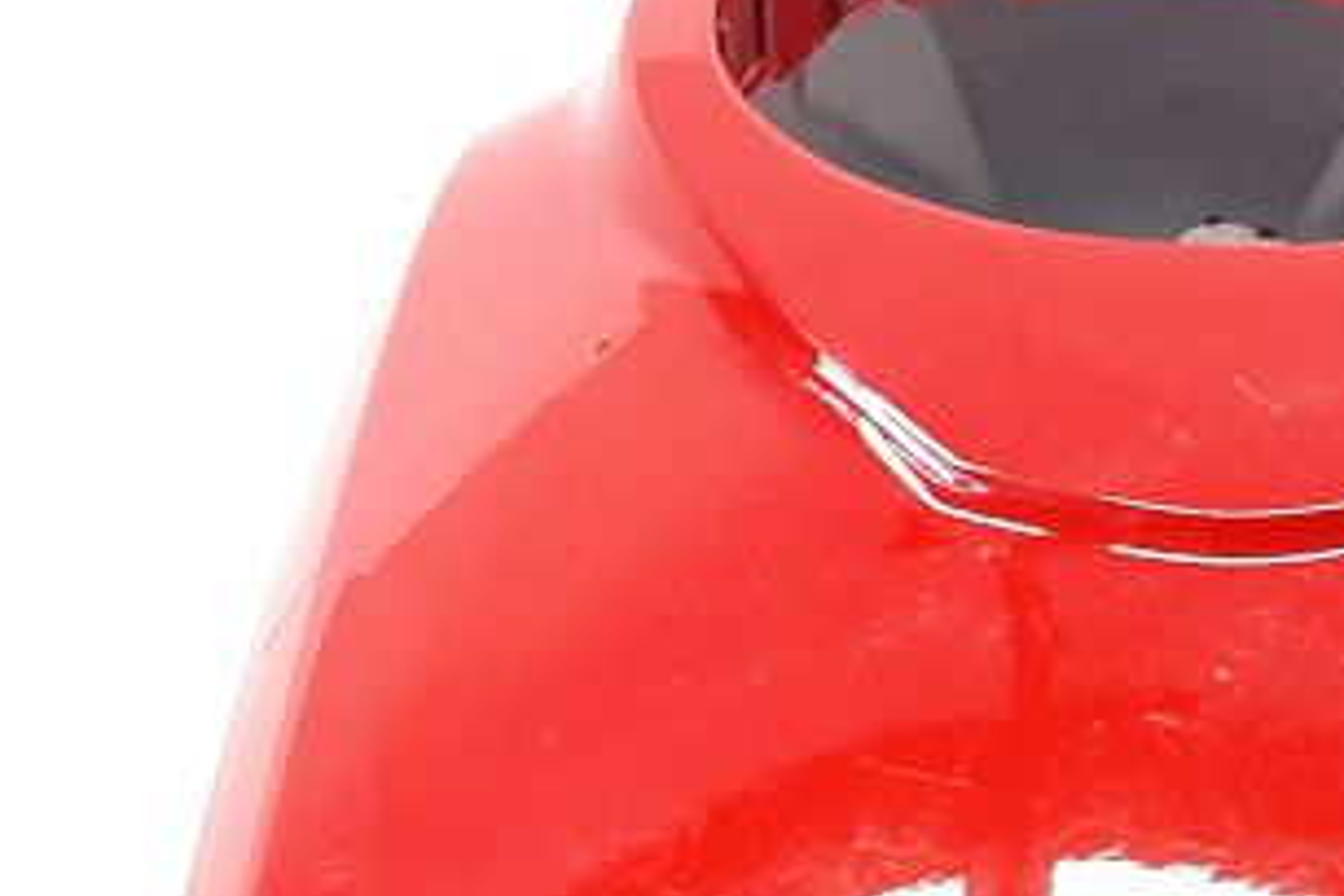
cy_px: 1116
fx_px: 3808
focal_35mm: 102
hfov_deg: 19.9
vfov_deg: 13.0
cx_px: 953
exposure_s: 1/50
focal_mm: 4.6
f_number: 2
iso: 125
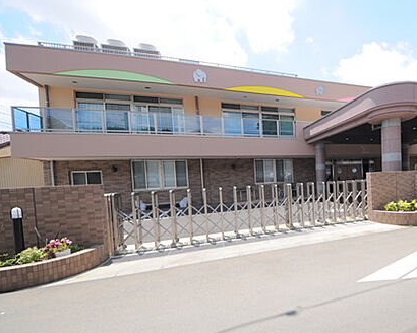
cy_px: 181
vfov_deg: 76.8
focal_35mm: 17
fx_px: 210
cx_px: 304
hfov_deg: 83.7
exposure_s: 1/250
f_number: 8
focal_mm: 8
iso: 200
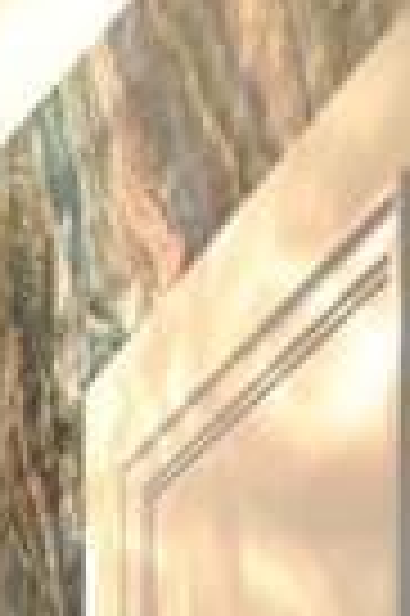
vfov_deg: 15.5
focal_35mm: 116
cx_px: -264
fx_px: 1987
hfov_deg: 11.2
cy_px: 1052
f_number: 5.6
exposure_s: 1/2.5
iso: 200
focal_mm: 22
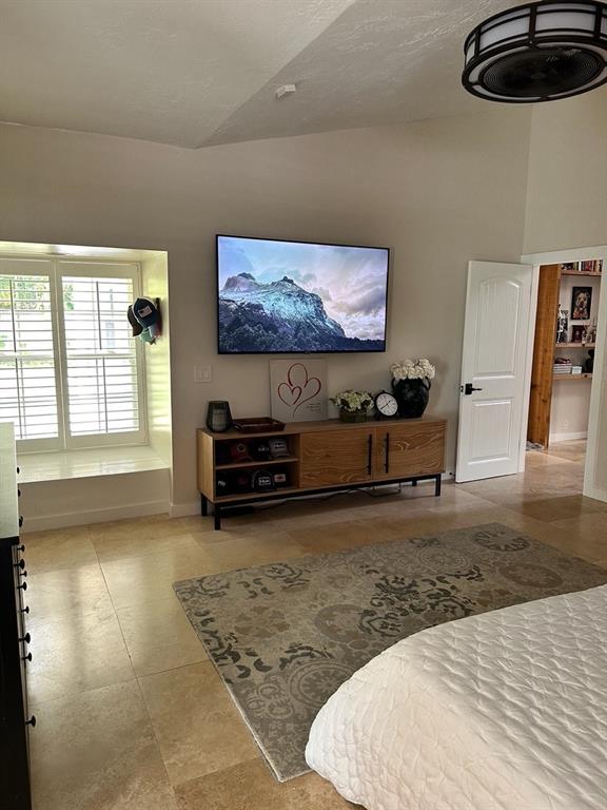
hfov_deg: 56.8
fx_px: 561
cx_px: 304
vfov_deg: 71.6
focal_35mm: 24
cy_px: 405
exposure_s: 1/63
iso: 250
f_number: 1.78
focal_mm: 6.86
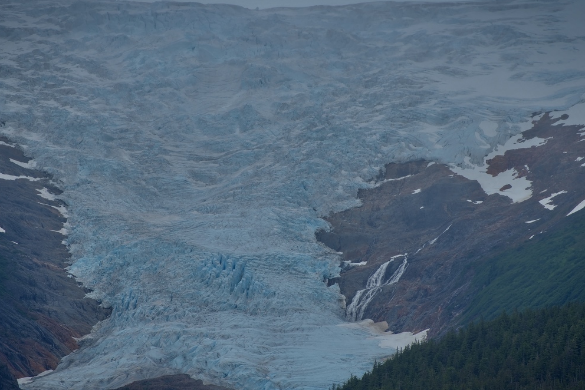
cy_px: 190
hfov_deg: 7.6
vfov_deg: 5.1
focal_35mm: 271
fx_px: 4405
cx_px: 303
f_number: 9
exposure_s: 1/500
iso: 100
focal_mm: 210
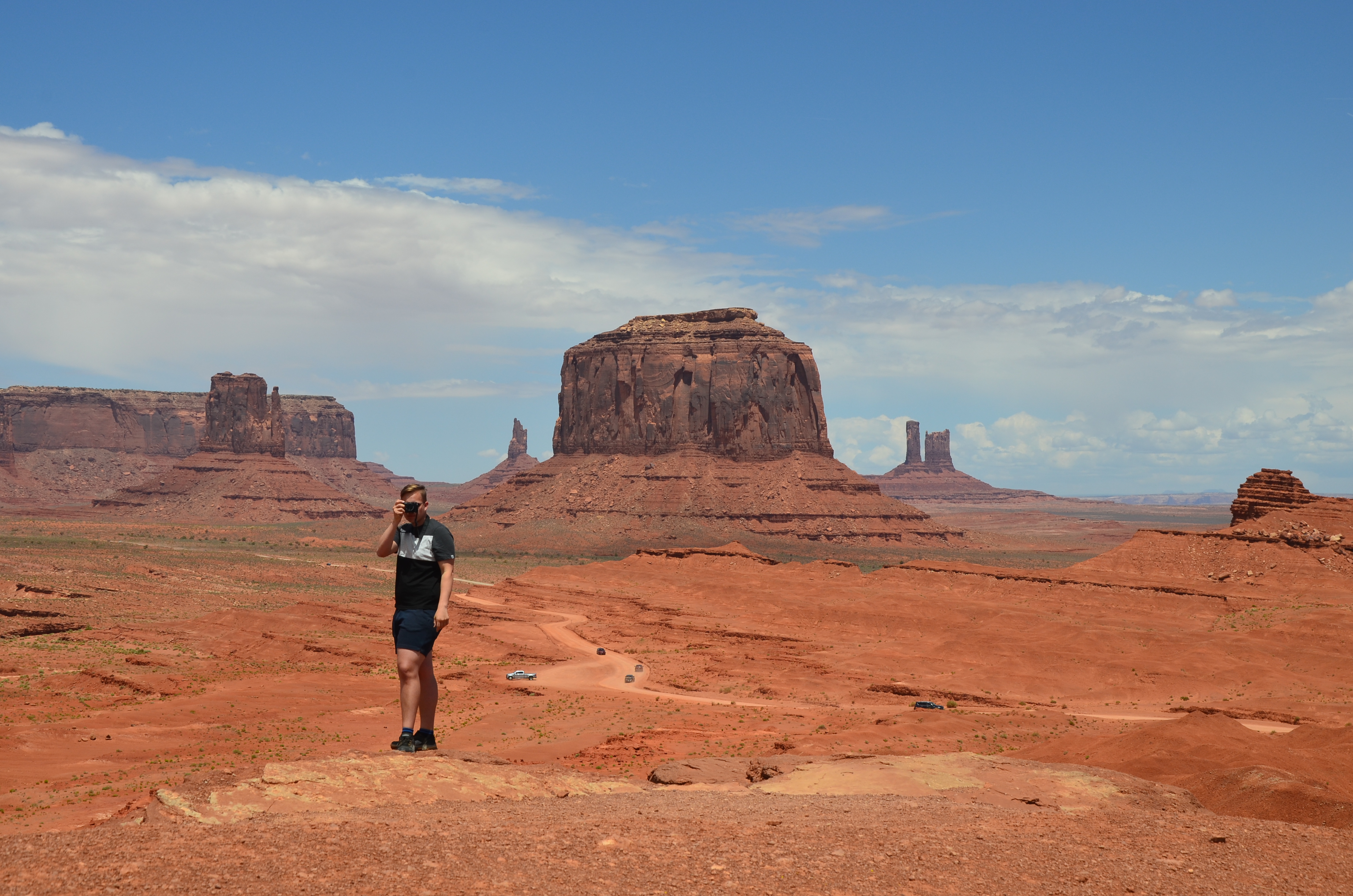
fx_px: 2138
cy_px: 448
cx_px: 676
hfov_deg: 35.1
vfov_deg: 23.7
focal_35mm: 57
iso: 200
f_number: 11
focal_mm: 38
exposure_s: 1/400
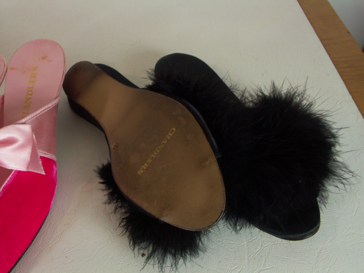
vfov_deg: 41.8
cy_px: 136
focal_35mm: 34
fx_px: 358
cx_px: 182
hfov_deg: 54.0
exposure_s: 1/13
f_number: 7.1
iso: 100
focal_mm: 8.77
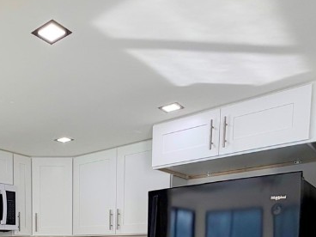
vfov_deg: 31.3
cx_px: 50
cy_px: 281
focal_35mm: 39
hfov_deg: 44.7
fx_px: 356
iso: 50
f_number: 2.2
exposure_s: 1/307
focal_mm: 2.22
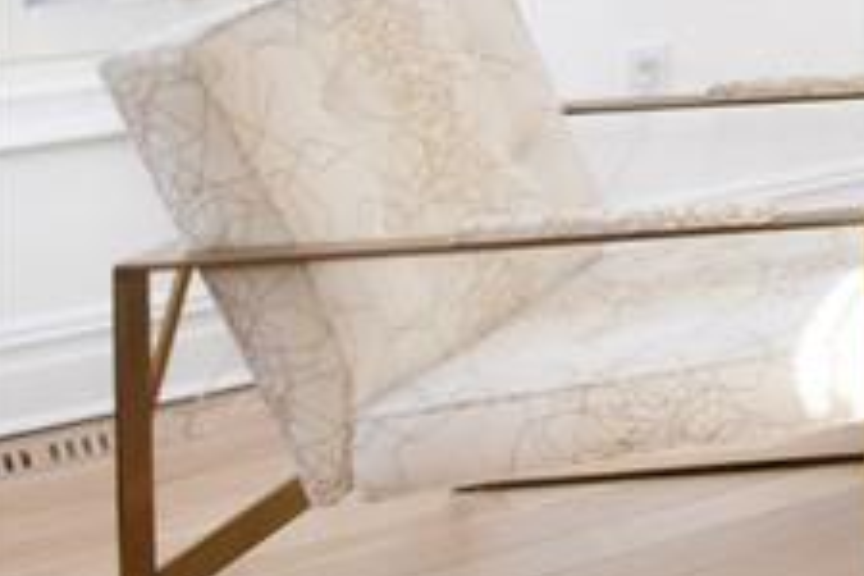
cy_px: -403
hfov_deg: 14.7
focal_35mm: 87
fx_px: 2088
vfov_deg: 14.2
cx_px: 2074
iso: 500
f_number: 11
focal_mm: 12
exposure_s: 1/60
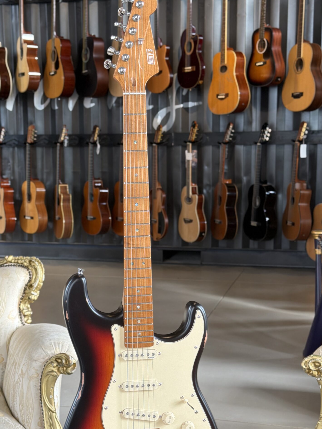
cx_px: 134
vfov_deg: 29.7
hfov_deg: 22.6
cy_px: 259
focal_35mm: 65
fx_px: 806
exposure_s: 1/61
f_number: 1.78
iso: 100
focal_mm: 6.76
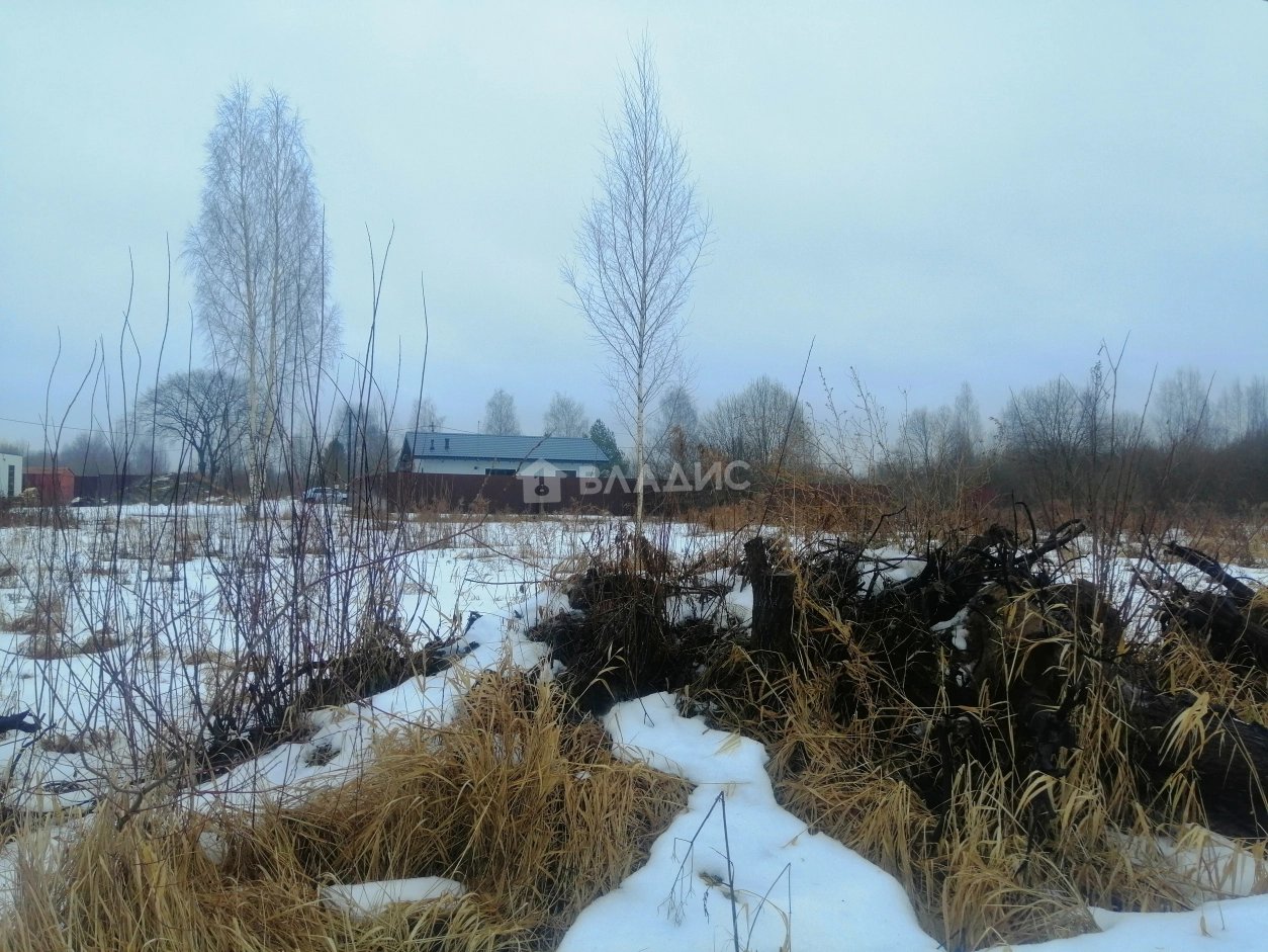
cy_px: 476
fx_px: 989
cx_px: 634
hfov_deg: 65.3
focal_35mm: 27
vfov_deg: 51.4
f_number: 1.8
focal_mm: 3.95
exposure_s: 1/144
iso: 50
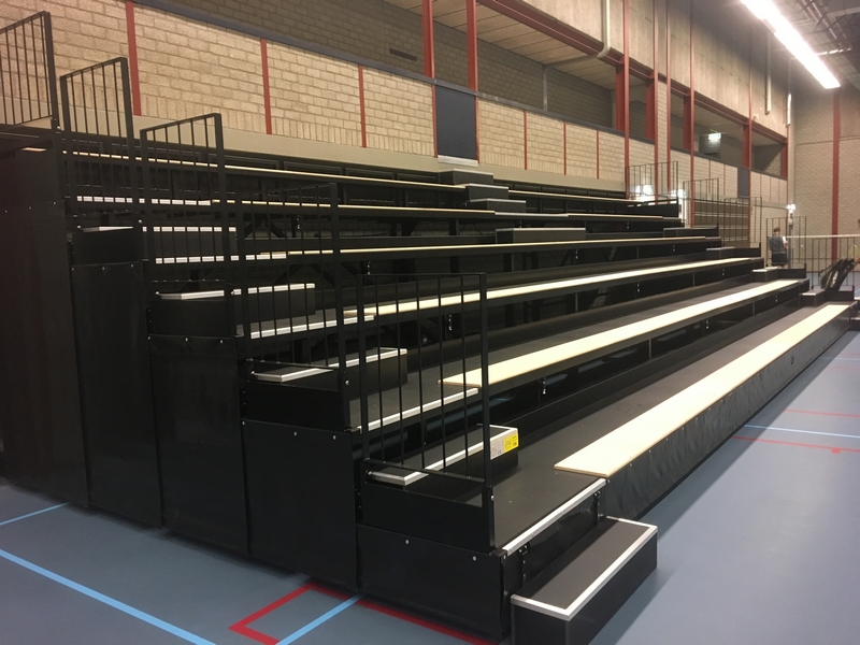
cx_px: 430
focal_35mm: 29
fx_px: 720
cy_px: 322
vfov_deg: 48.2
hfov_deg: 61.7
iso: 200
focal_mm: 4.15
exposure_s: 1/33
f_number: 2.2
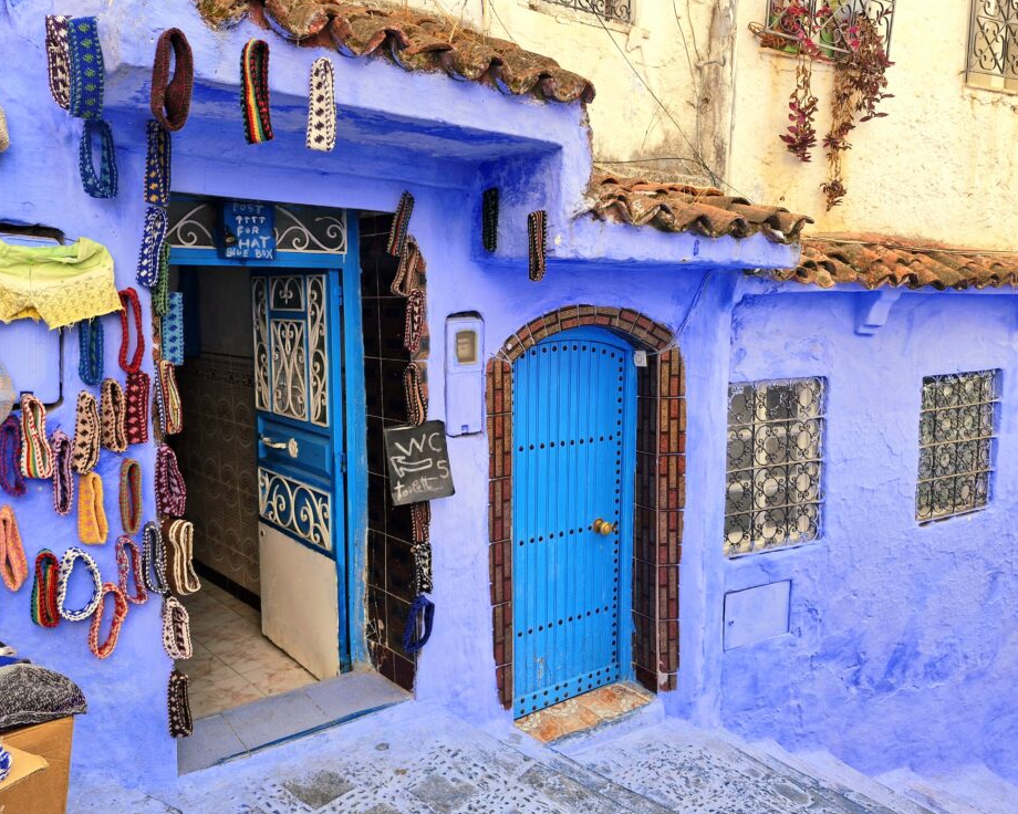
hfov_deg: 68.0
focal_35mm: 25
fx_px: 753
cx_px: 471
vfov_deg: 56.8
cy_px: 405
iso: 50
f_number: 1.8
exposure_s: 1/182
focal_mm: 5.54
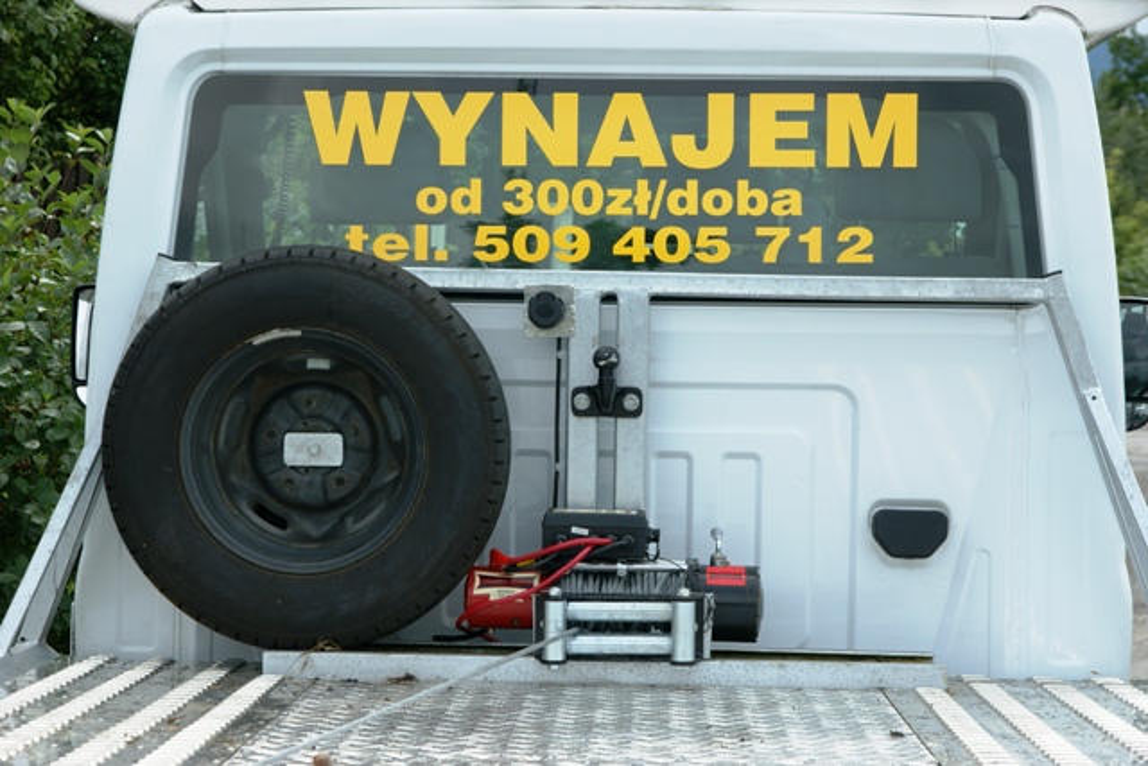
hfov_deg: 22.6
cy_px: 383
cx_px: 574
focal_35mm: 90
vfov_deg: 15.2
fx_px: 2870
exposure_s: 1/250
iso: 100
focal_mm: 60
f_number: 7.1
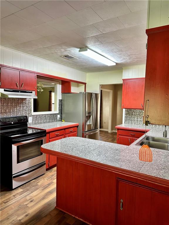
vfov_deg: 71.6
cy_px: 112
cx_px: 84
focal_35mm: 24
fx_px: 156
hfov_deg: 56.8
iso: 320
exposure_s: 1/60
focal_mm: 6.86
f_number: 1.78
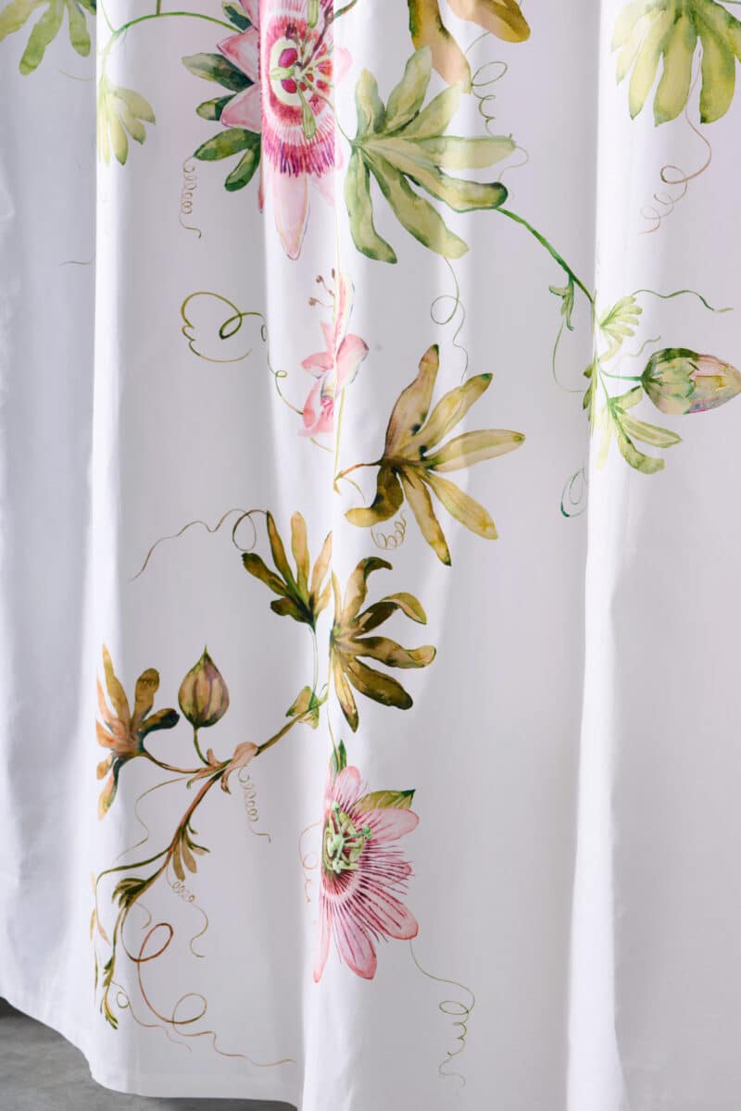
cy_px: 556
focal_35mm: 105
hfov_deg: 13.0
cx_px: 370
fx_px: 3242
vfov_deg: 19.5
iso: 100
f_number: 11
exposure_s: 1/160
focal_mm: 105
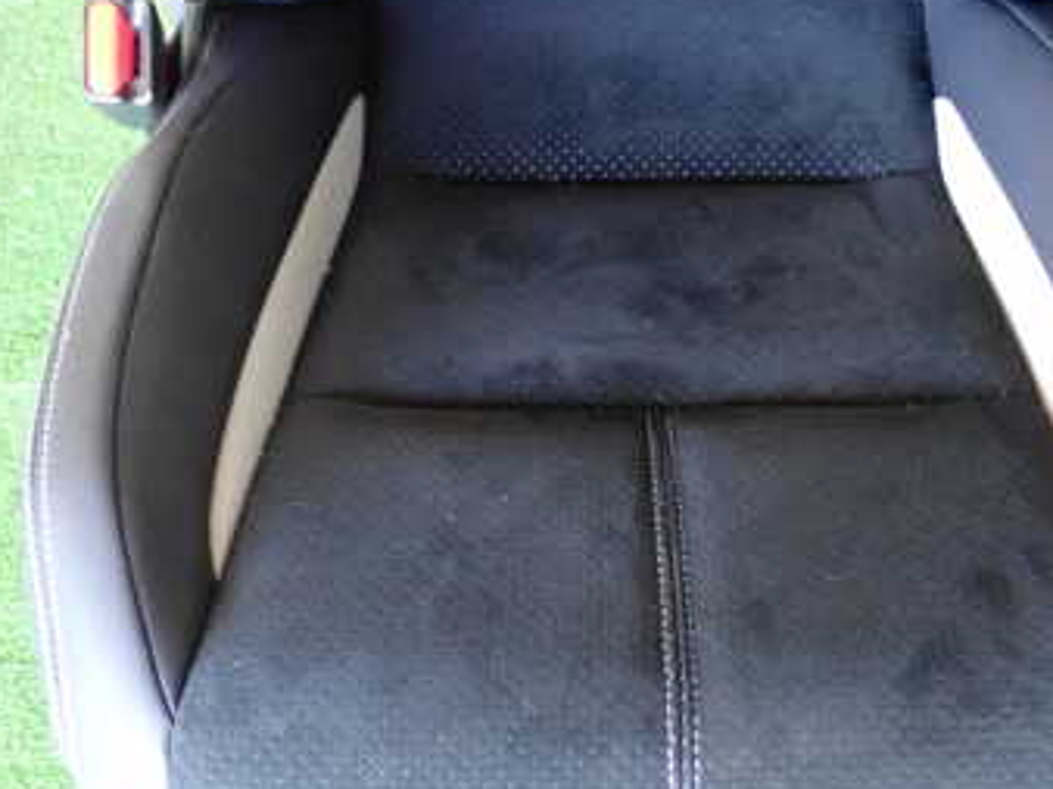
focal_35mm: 64
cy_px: 384
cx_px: 670
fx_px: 1945
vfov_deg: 22.9
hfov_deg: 30.1
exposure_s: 1/80
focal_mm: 6.37
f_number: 2.5
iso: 2500
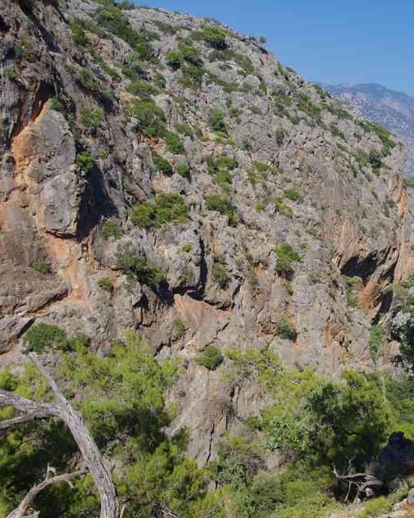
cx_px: 302
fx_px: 823
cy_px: 262
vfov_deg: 34.9
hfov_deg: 27.9
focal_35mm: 54
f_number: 11
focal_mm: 25
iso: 200
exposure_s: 1/80
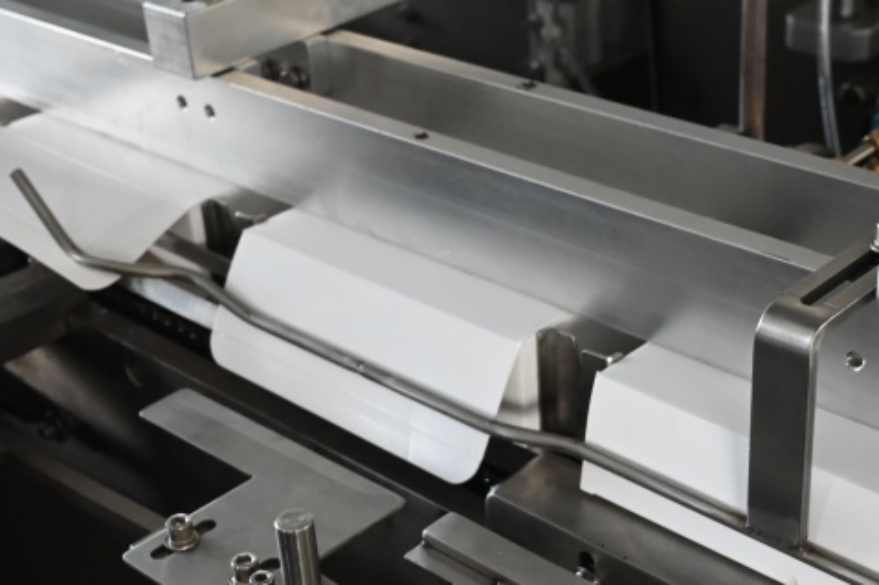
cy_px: 283
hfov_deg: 31.9
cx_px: 451
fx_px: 1536
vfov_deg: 21.6
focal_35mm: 63
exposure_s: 1/80
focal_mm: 33.5
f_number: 8
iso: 6400
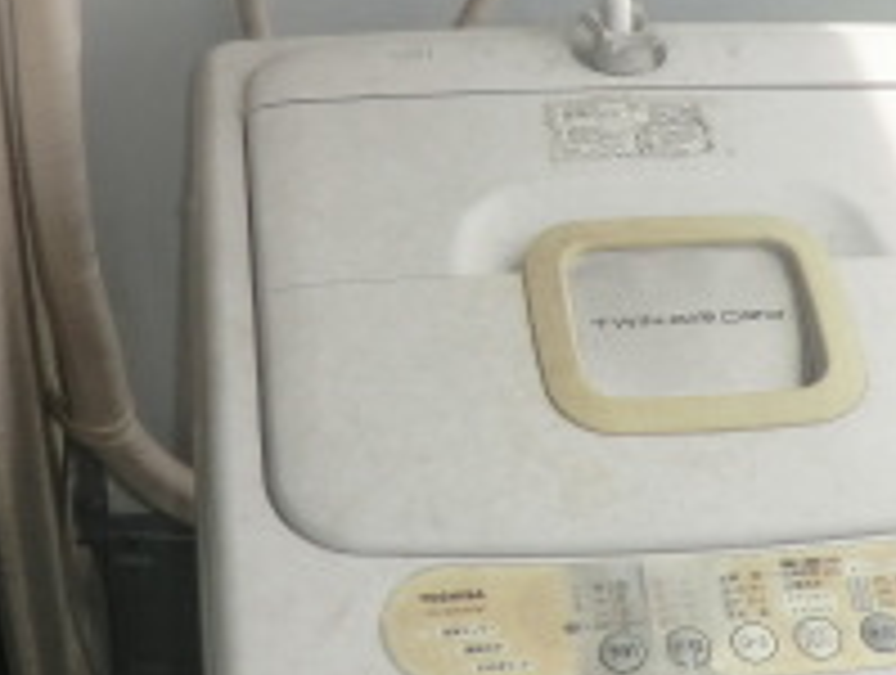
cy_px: 324
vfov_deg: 19.2
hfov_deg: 25.1
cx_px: 612
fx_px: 1997
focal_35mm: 77
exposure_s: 1/640
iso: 80
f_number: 3.2
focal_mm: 4.3
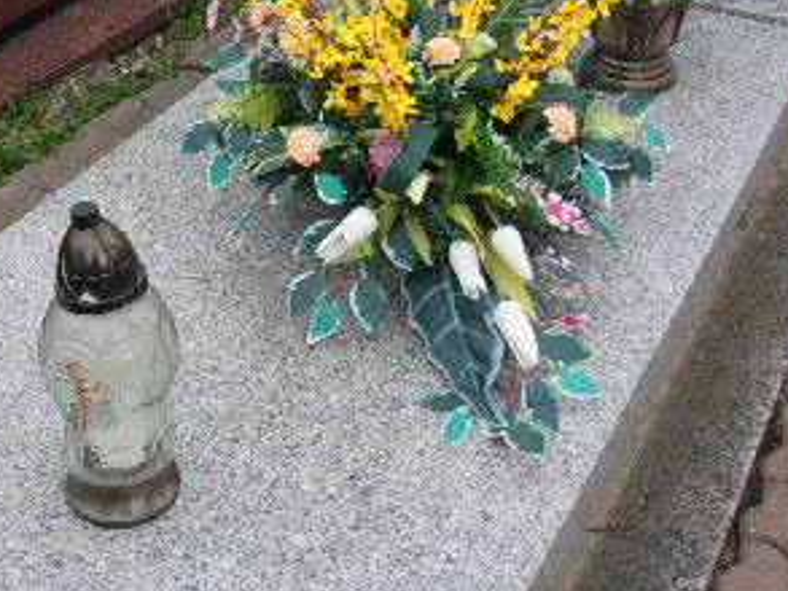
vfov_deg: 24.7
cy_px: 188
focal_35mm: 59
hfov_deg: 32.6
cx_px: 304
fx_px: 1344
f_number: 3
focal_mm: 4.9
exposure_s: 1/160
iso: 80
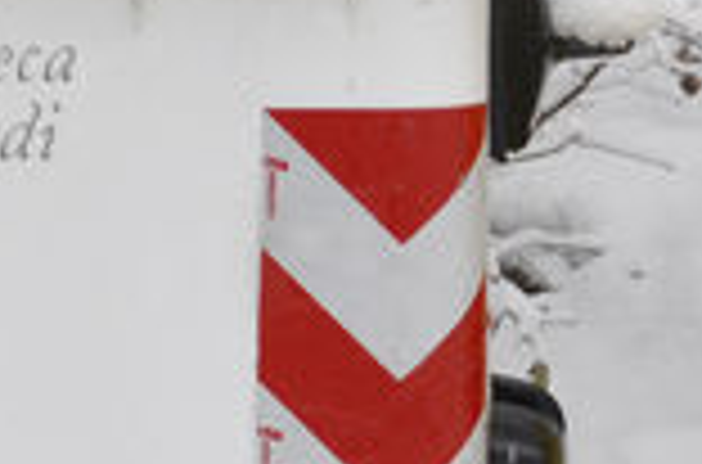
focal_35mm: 231
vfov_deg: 5.9
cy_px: 372
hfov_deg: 8.3
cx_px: -884
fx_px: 4491
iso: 640
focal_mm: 30
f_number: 8
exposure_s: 1/250
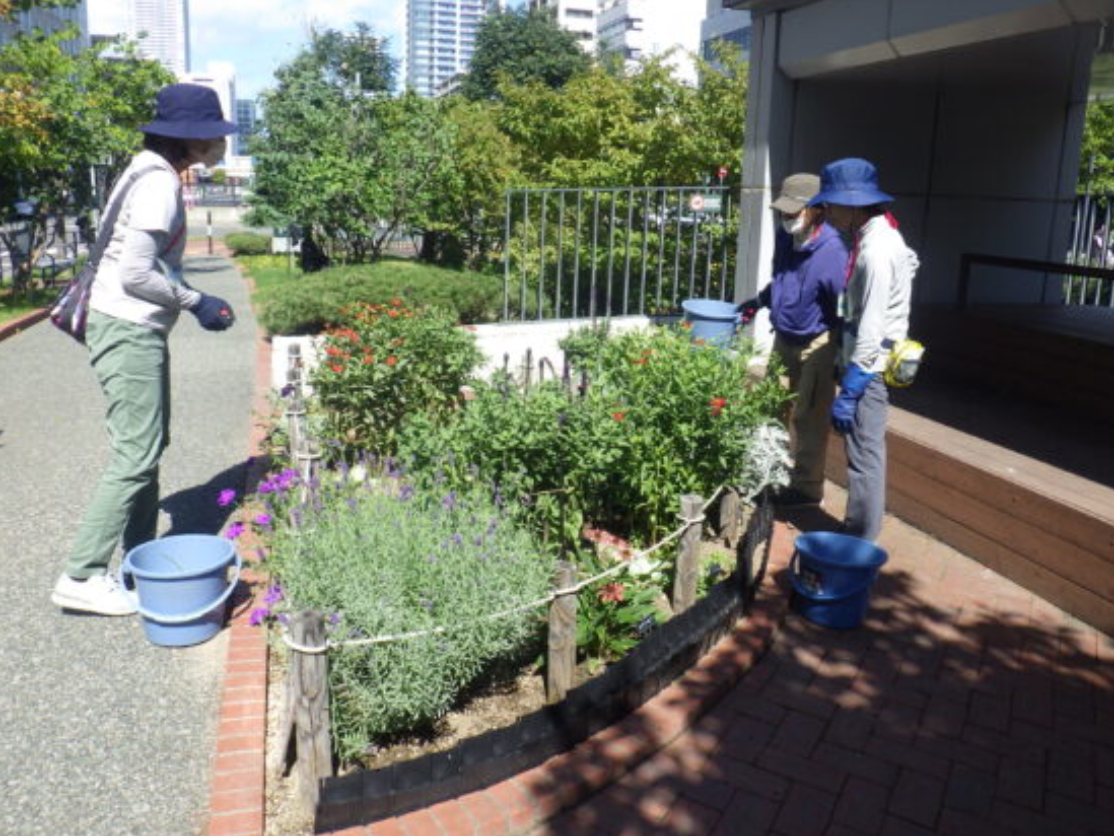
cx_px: 567
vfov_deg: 48.2
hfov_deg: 61.6
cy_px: 411
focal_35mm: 29
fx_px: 933
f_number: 4.2
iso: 125
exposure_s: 1/500
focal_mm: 5
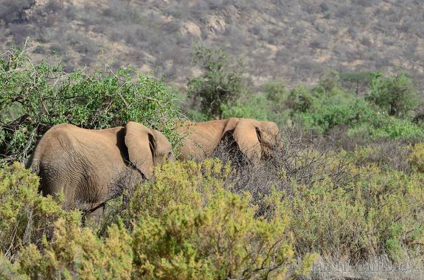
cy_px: 140
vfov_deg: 5.7
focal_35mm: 240
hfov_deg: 8.6
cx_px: 212
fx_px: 2820
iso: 180
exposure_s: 1/800
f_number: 5
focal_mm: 160
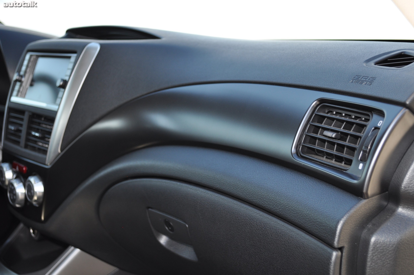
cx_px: 207
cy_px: 138
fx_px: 551
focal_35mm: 48
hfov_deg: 41.2
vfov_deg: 28.0
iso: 280
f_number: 4.8
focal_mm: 32
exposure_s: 1/200
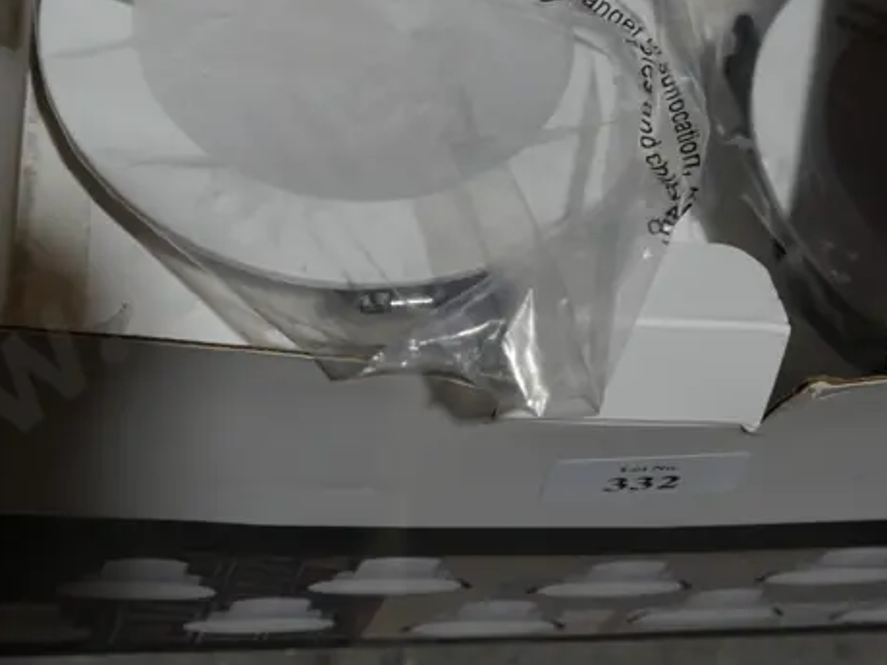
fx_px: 2511
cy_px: -14
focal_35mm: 98
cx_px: 546
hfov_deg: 20.0
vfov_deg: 14.8
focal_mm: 22
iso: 200
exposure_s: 1/80
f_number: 4.7
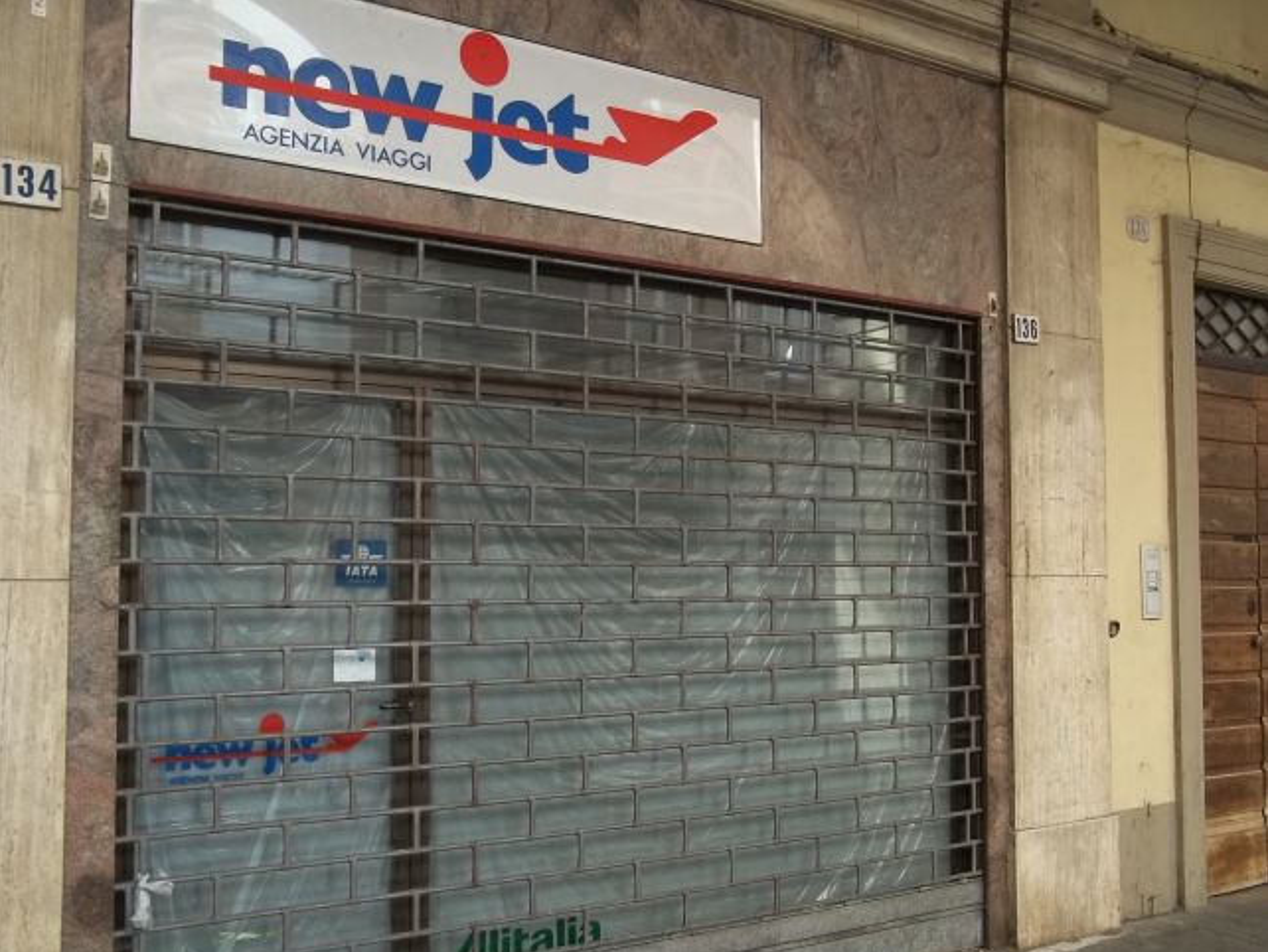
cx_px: 618
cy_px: 487
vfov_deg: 38.7
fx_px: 1356
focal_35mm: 37
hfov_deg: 50.1
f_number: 3.1
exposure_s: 1/40
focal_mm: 6.5
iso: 64
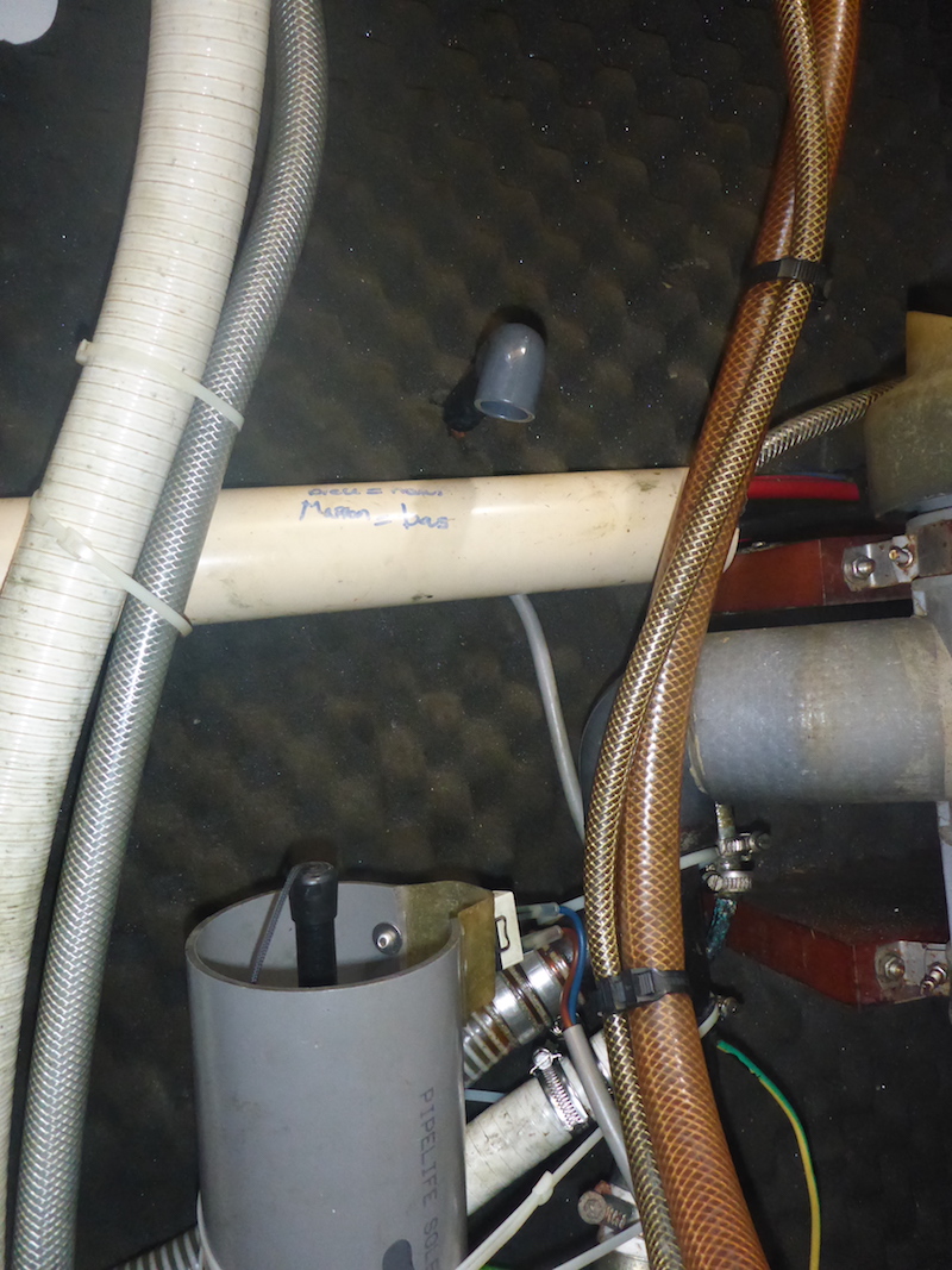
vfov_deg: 63.4
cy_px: 635
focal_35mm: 28
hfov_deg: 49.7
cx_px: 476
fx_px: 1027
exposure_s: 1/60
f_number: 3.3
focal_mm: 4.9
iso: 800
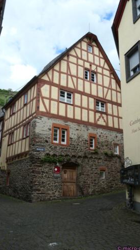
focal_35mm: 32
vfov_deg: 61.0
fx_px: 211
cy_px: 125
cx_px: 81
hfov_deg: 36.6
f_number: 4
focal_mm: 11.1
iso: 200
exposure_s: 1/800
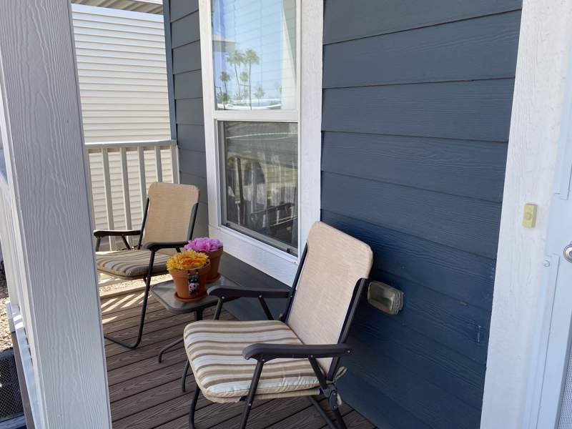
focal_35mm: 26
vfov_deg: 53.1
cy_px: 214
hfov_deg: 67.3
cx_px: 286
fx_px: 430
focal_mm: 4.25
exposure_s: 1/719
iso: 32
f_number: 1.8
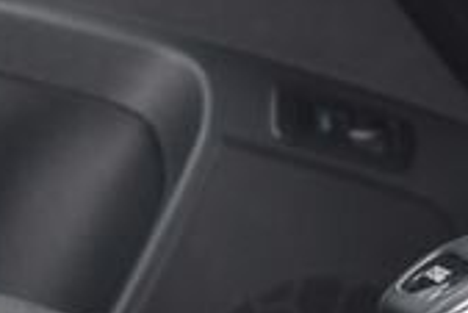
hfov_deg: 5.2
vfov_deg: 3.5
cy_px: -235
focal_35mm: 393
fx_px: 5113
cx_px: 847
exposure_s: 1/100
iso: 500
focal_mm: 65
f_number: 4.5
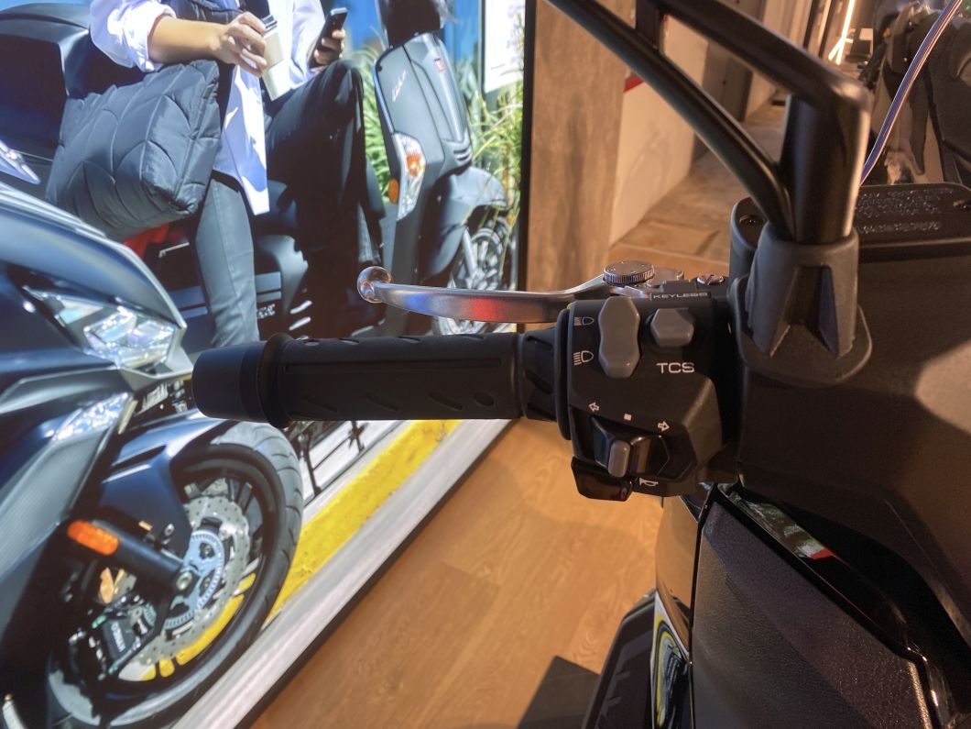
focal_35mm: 26
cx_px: 486
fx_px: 729
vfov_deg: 53.1
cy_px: 364
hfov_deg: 67.3
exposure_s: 1/100
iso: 80
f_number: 1.8
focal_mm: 4.25
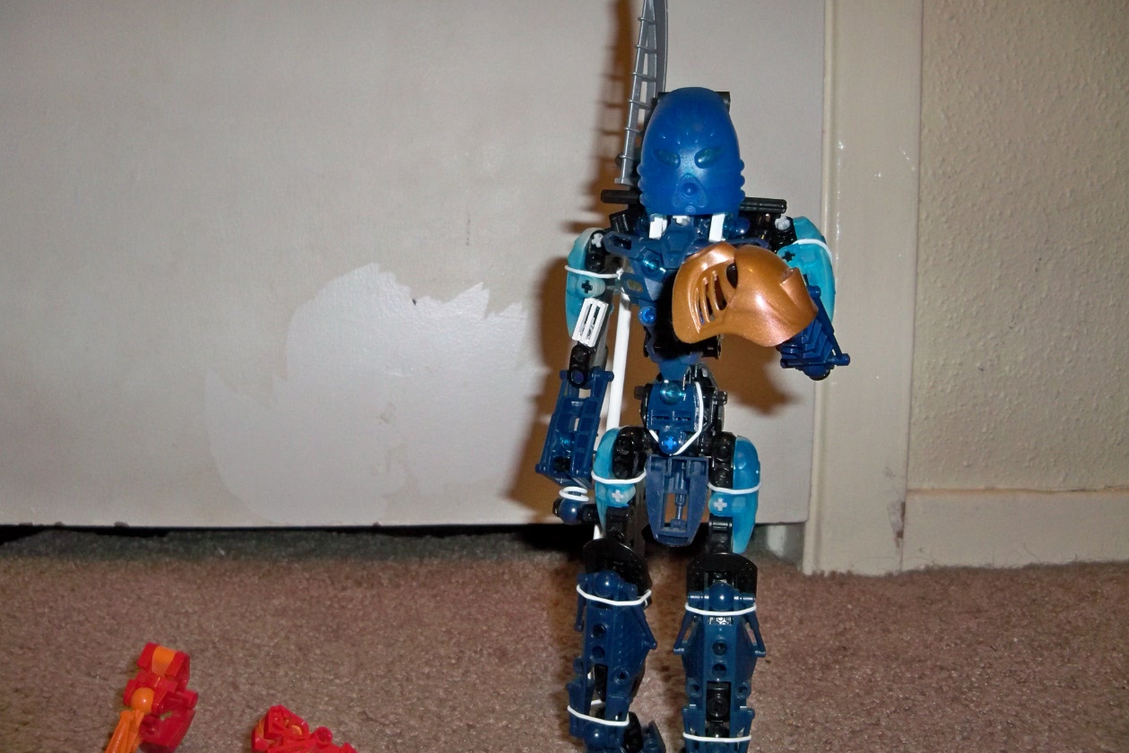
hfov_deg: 51.9
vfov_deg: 36.0
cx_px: 560
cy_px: 376
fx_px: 1161
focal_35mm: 37
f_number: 3.5
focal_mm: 6.2
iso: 200
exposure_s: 1/30
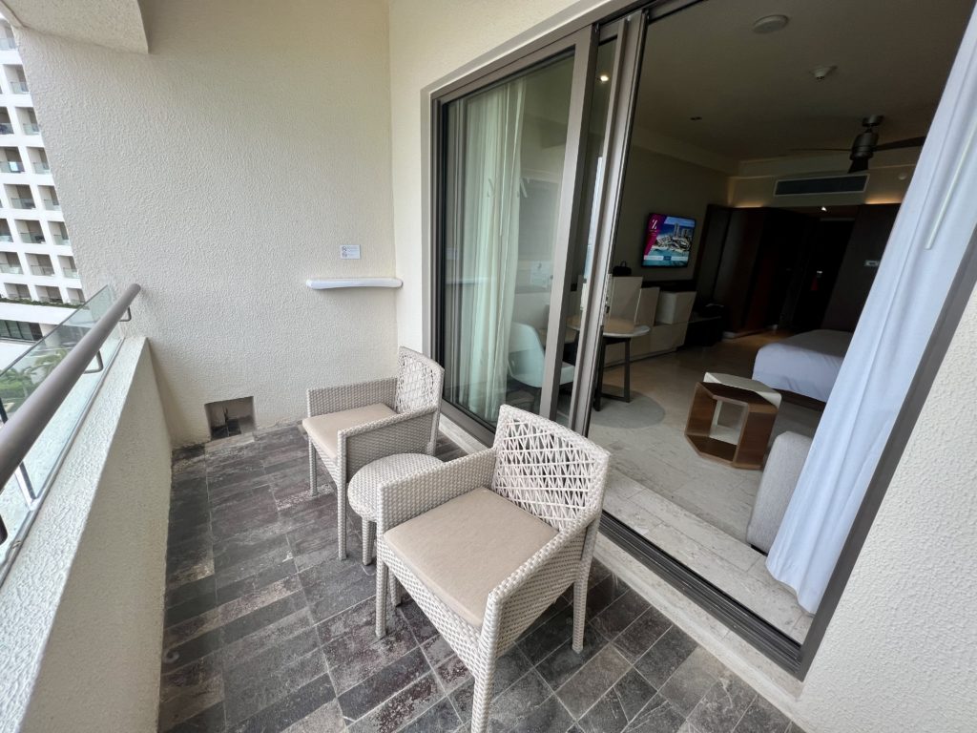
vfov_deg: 89.9
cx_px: 488
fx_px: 367
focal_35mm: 13
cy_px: 366
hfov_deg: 106.2
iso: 64
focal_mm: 1.57
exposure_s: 1/122
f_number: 1.8
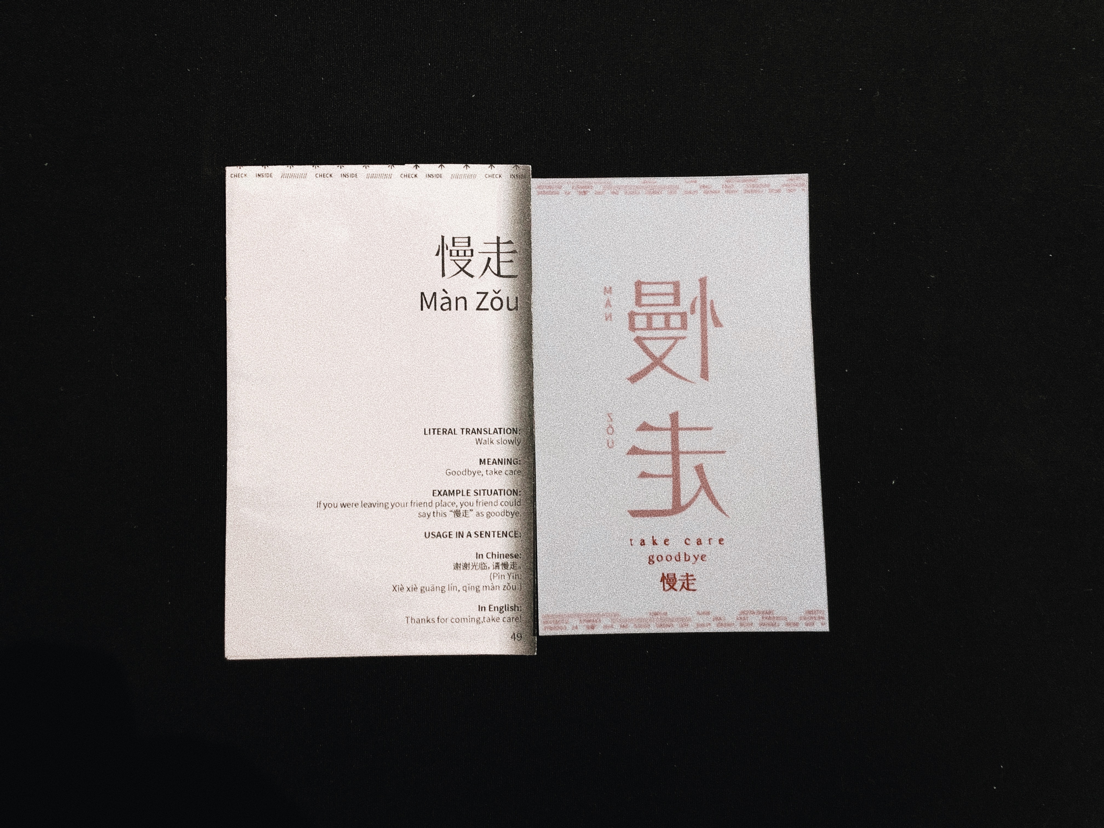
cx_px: 552
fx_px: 893
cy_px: 414
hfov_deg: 63.4
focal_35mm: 28
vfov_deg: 49.7
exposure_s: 1/7
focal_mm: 3.99
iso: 80
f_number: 1.8
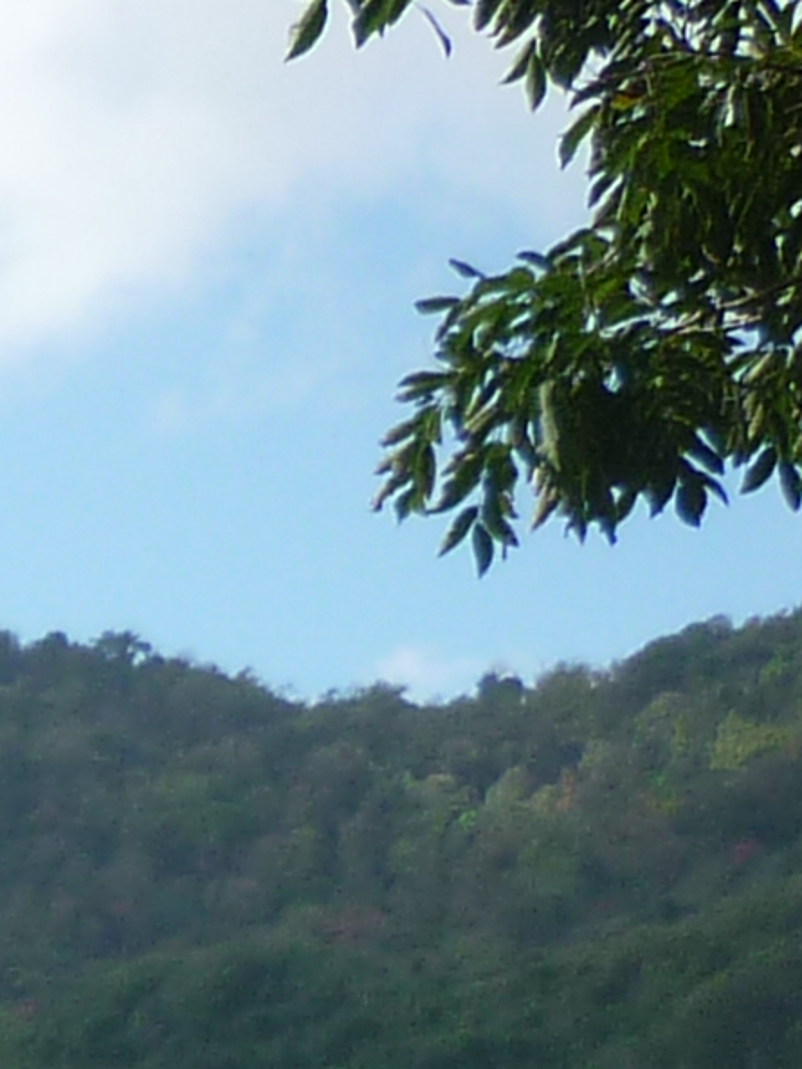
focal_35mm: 203
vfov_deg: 9.0
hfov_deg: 6.7
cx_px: -1593
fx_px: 6269
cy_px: 2307
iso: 80
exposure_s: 1/800
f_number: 2.8
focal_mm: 5.5
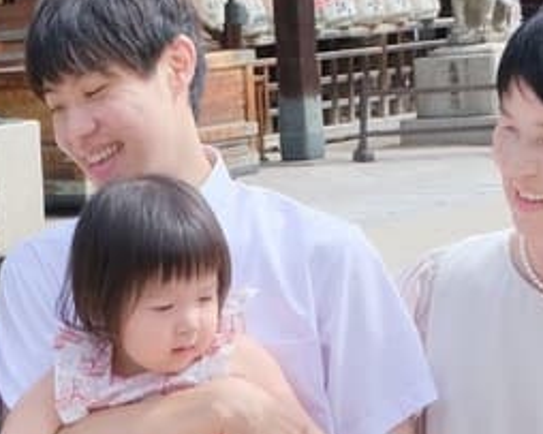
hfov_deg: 13.9
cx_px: -165
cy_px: 571
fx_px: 2137
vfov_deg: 11.3
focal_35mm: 133
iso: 800
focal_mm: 16.5
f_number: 13
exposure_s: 1/200
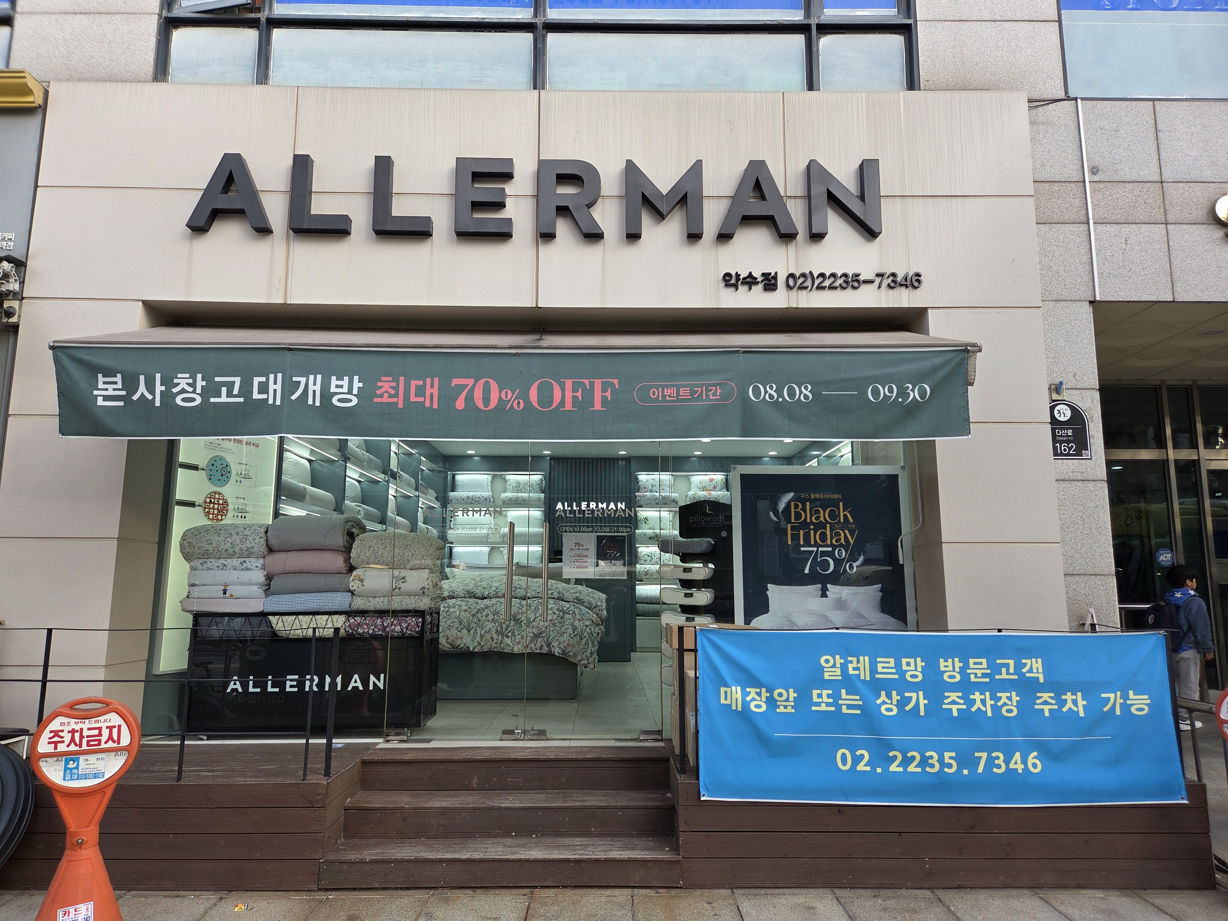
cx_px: 614
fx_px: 816
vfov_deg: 58.9
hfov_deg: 73.9
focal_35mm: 23
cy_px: 460
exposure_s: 1/172
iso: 25
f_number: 1.8
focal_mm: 5.4
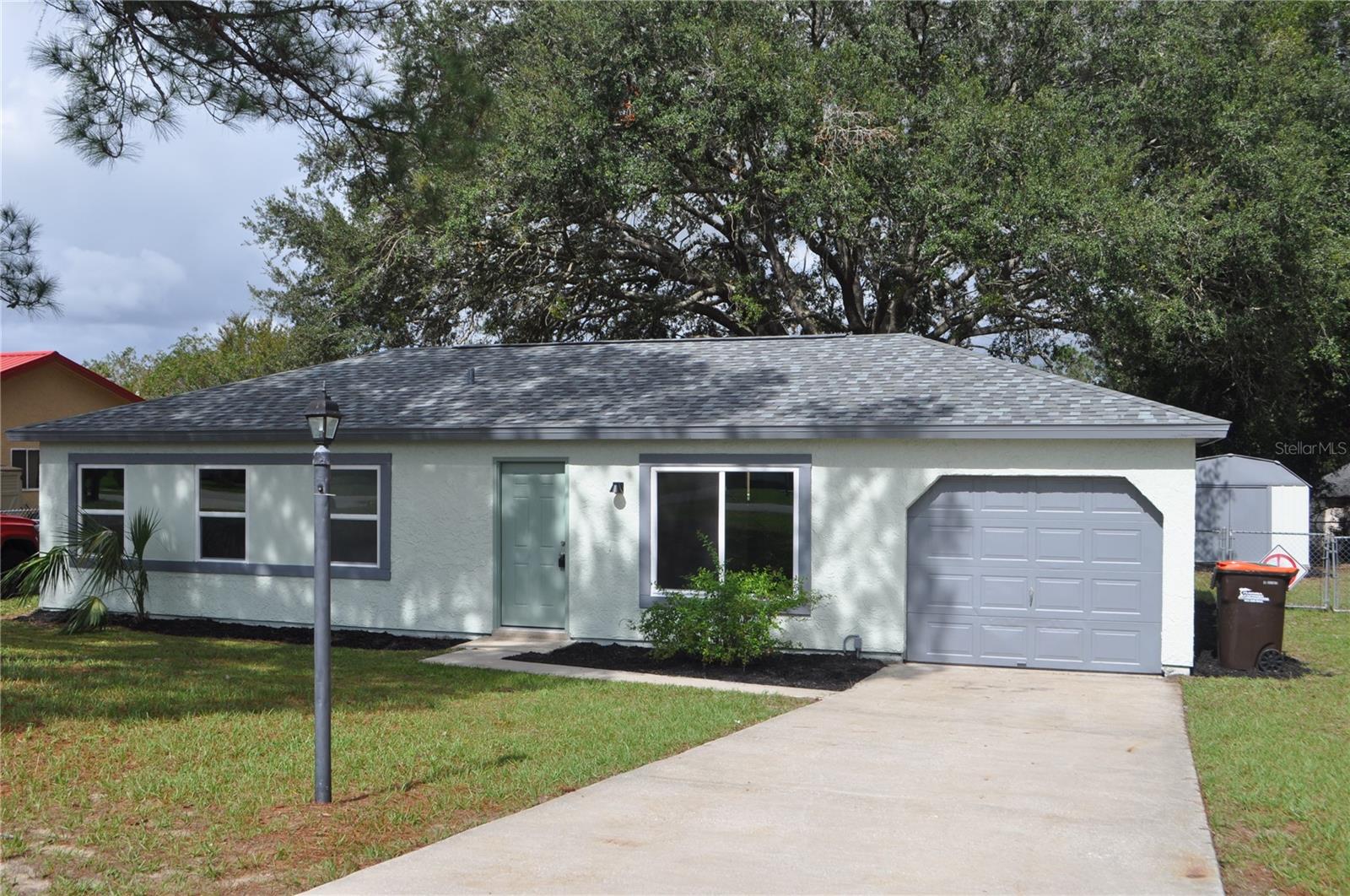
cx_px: 675
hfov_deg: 53.2
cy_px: 448
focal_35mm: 36
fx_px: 1348
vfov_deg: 36.8
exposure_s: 1/320
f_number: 9
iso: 200
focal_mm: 24
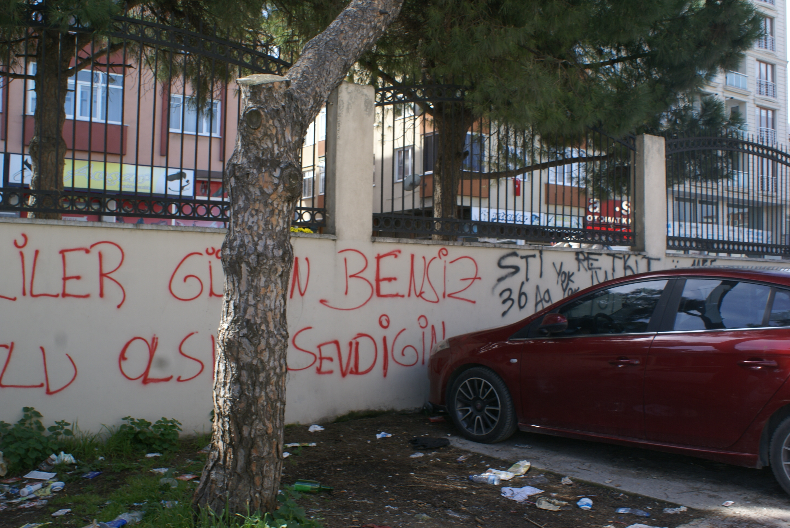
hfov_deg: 57.2
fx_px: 725
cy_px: 264
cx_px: 395
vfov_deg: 40.0
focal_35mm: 33
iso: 100
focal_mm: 22
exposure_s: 1/60
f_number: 9
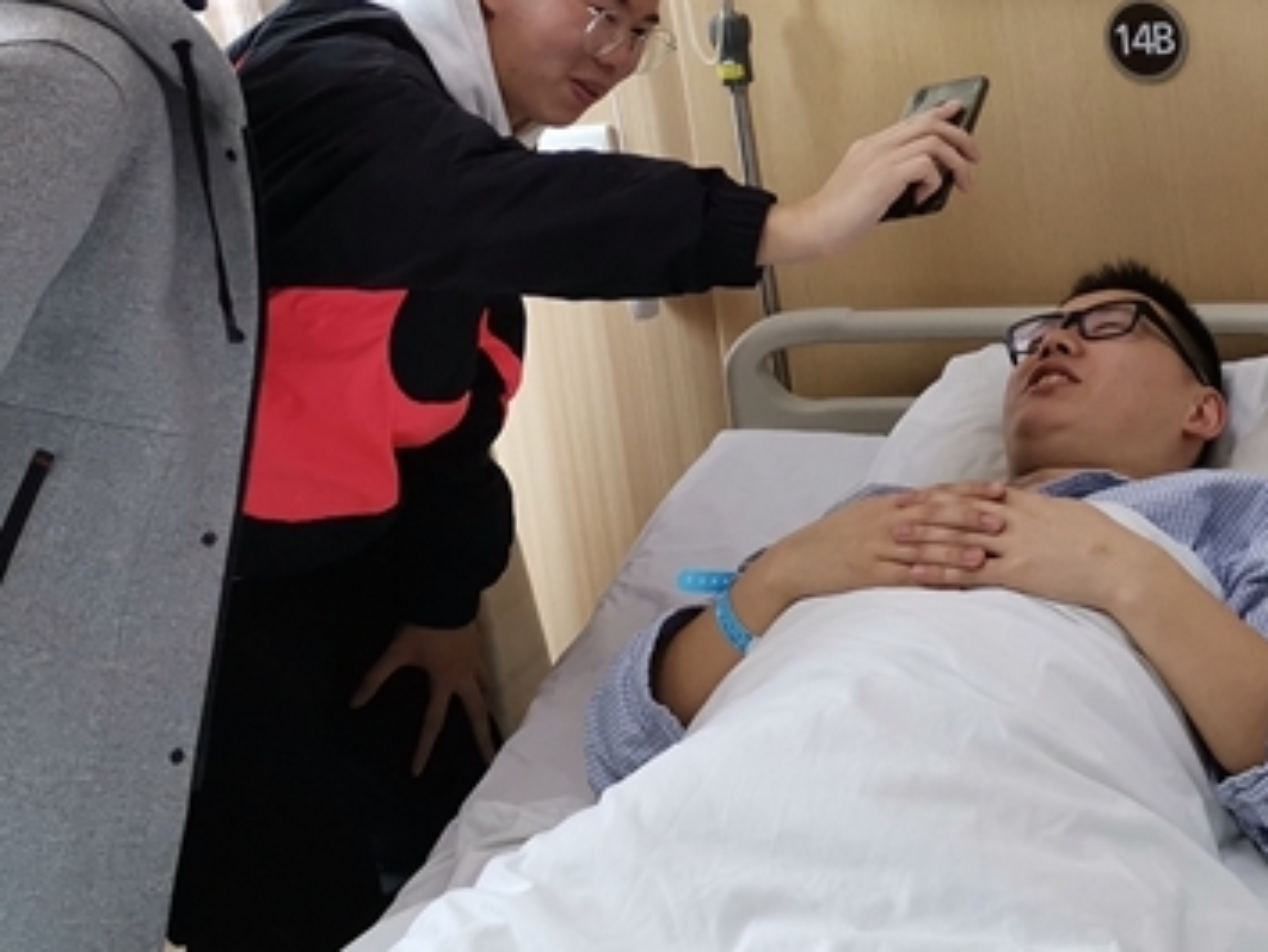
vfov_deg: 22.9
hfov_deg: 30.4
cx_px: 1125
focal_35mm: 61
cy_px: -36
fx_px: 2236
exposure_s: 1/100
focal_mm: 4.75
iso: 100
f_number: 1.8
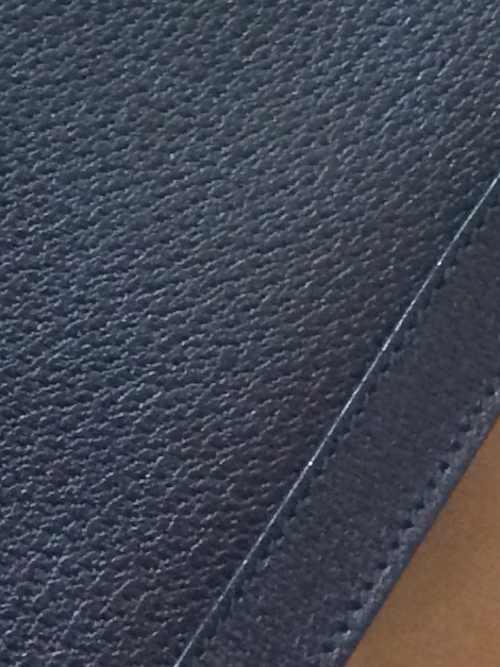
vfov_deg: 12.5
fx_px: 2909
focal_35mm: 151
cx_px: -216
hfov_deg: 9.6
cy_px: -290
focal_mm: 4.15
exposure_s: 1/15
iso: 320
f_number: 2.2
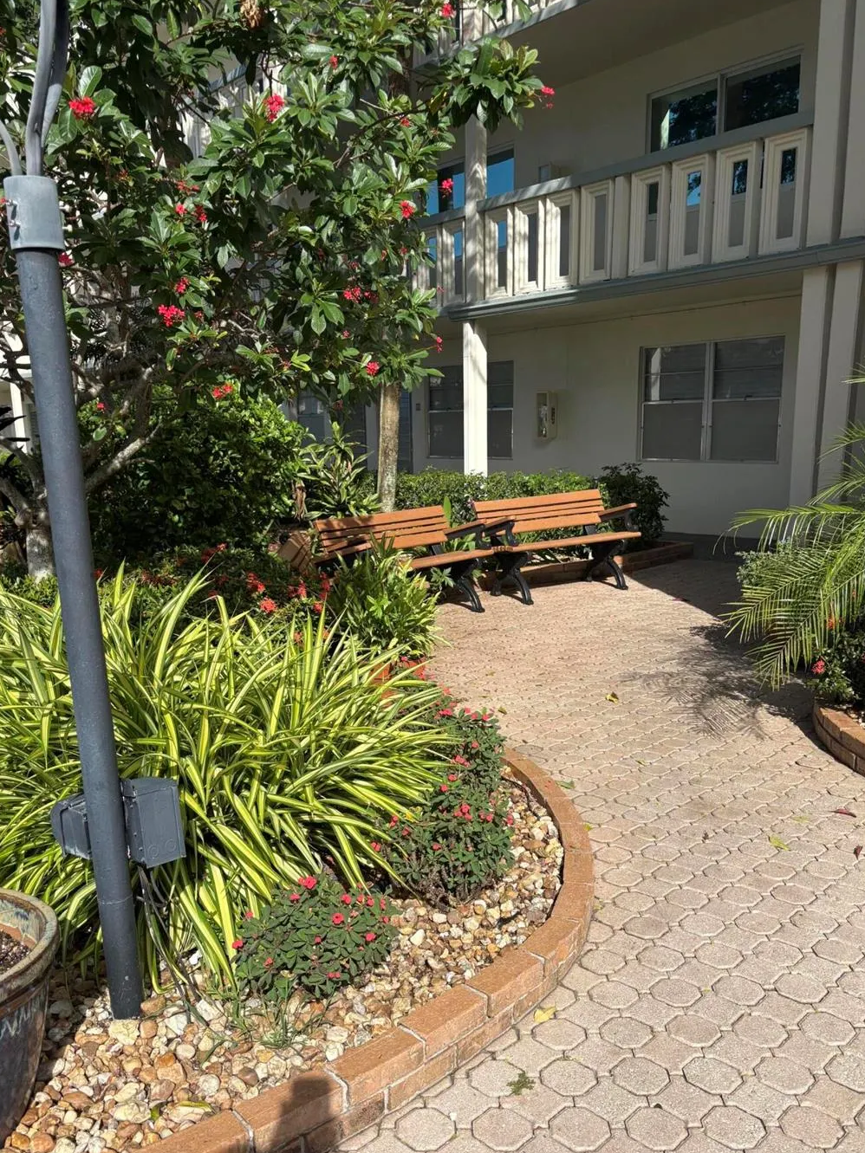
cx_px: 409
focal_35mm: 30
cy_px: 650
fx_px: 1000
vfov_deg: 59.8
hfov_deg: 46.8
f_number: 1.6
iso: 50
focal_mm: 5.96
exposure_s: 1/3125
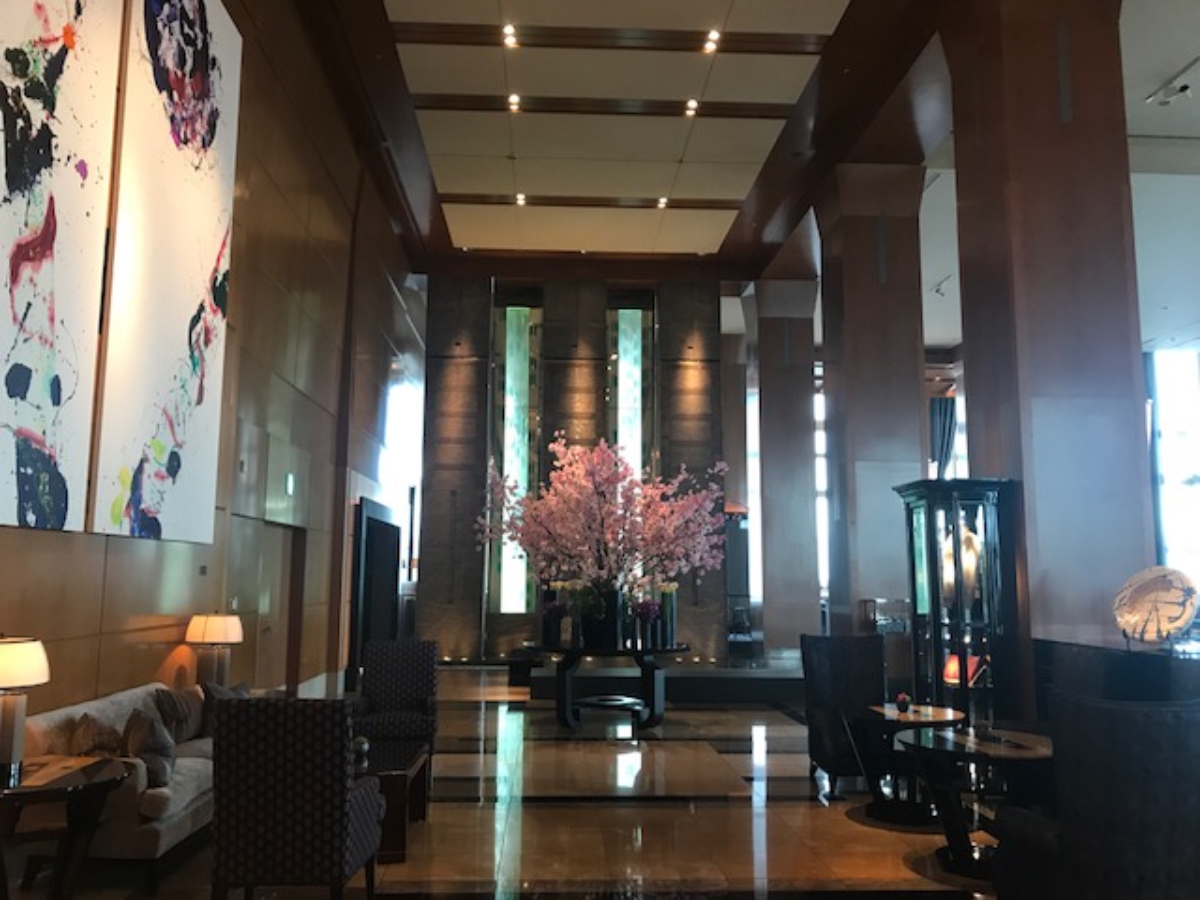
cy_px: 450
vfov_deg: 49.7
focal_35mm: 28
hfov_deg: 63.4
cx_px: 600
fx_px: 971
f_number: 1.8
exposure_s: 1/17
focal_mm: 3.99
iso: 50
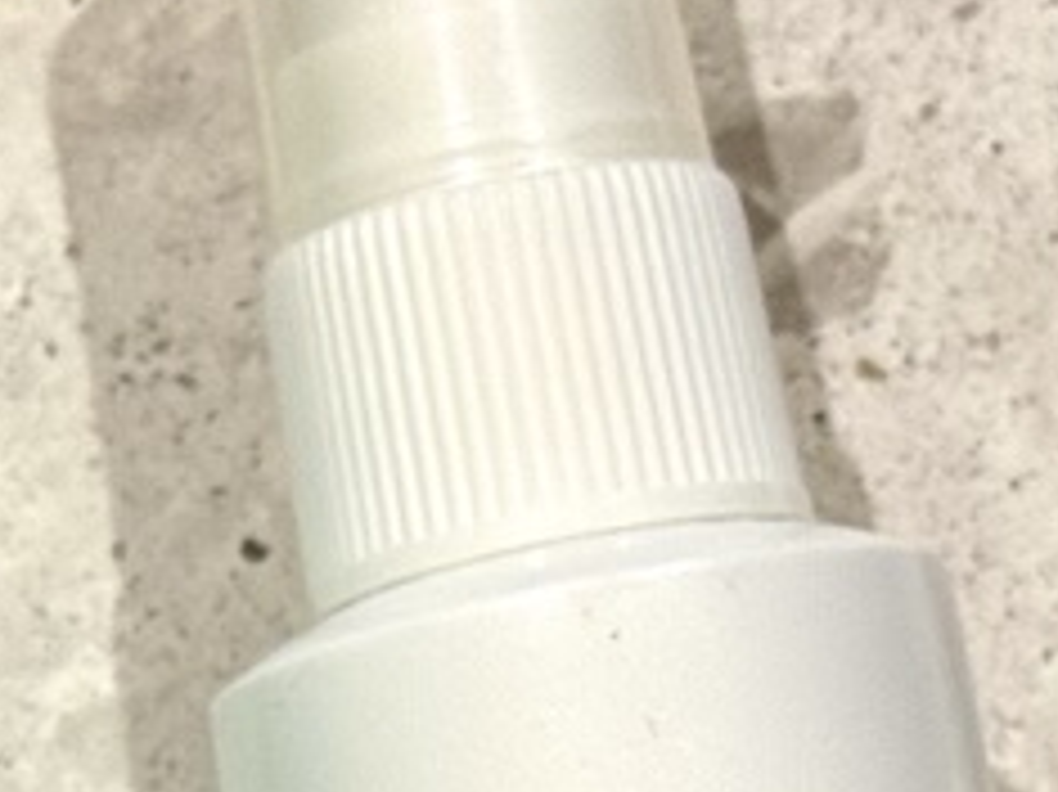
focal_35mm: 204
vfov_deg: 7.2
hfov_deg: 9.7
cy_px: 1125
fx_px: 6232
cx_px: 419
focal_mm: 6.76
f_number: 1.78
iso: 200
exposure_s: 1/50
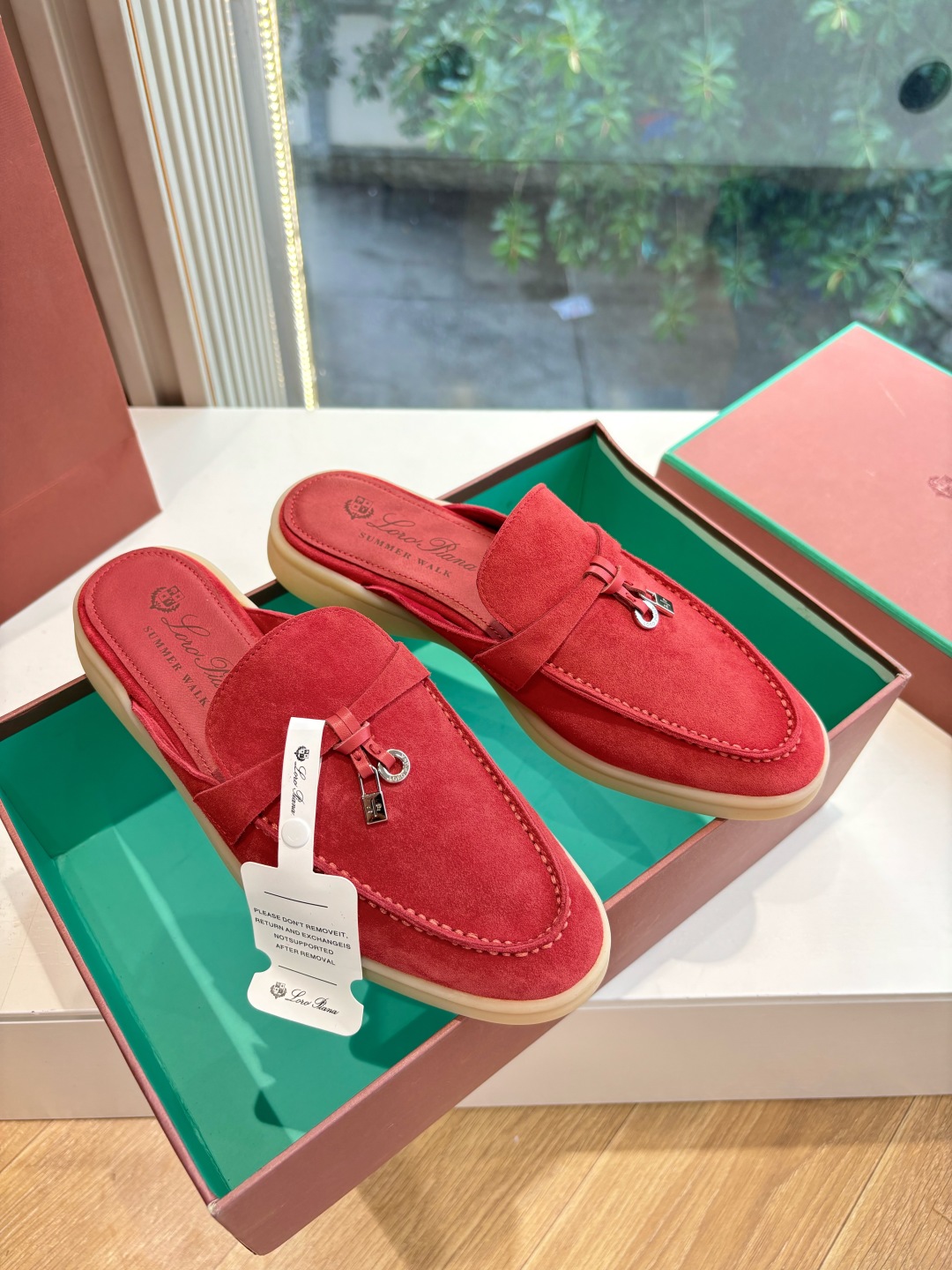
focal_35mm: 26
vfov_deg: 67.3
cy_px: 635
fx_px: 953
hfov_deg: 53.1
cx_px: 476
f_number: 1.6
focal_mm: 5.96
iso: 64
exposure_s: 1/154
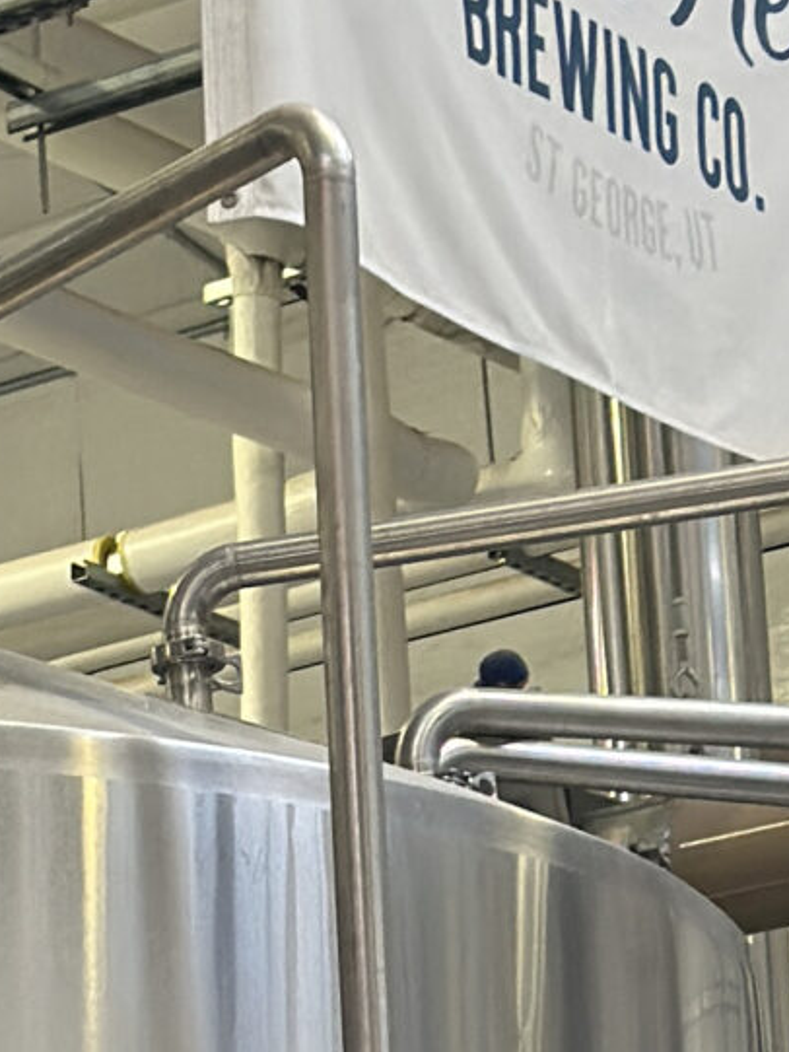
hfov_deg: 6.5
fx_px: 6896
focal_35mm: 227
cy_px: 1647
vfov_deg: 8.5
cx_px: 439
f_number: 1.78
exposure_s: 1/79
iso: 125
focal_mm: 6.86
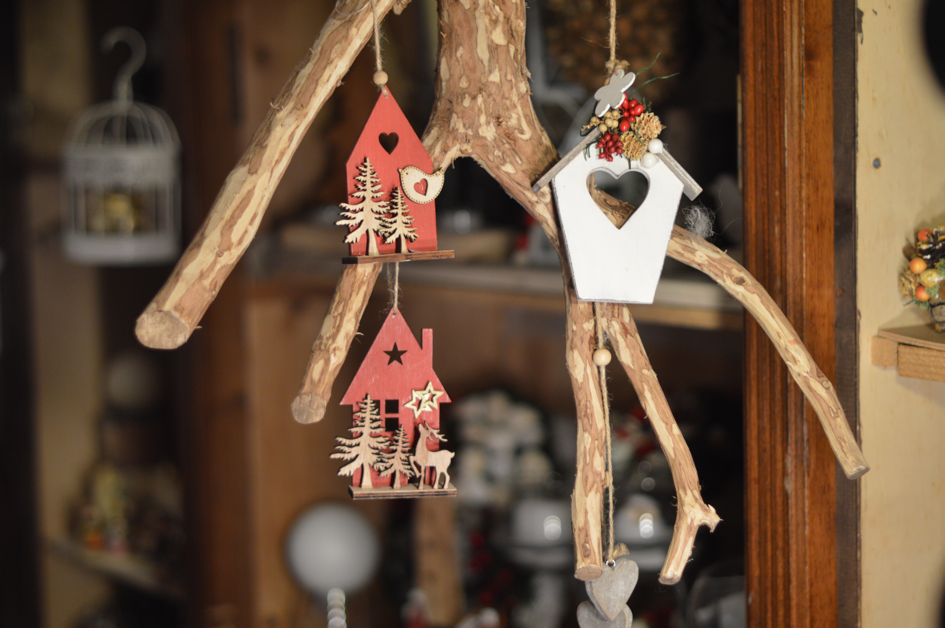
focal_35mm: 75
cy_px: 314
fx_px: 1967
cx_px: 472
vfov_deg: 18.1
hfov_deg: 27.0
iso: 400
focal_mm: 50
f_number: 1.4
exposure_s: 1/160
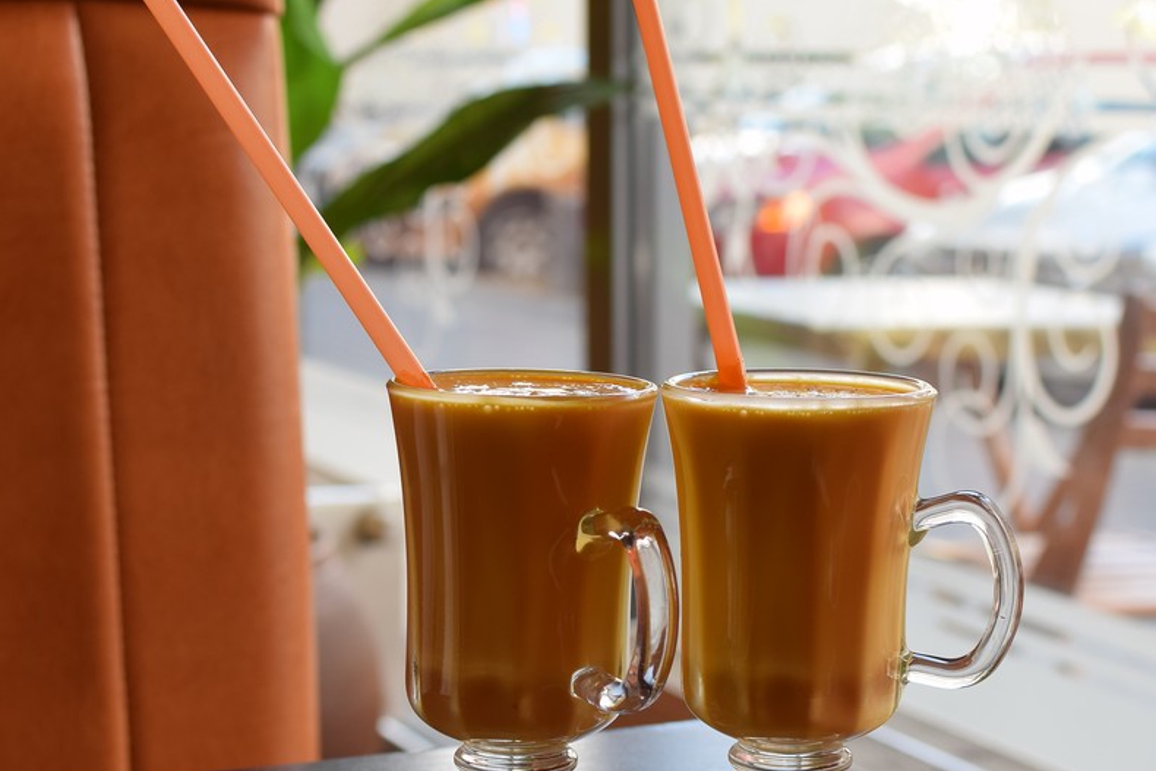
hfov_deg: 27.1
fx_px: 2399
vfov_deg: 18.2
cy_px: 448
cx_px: 562
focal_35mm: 75
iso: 320
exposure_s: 1/125
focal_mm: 35
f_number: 5
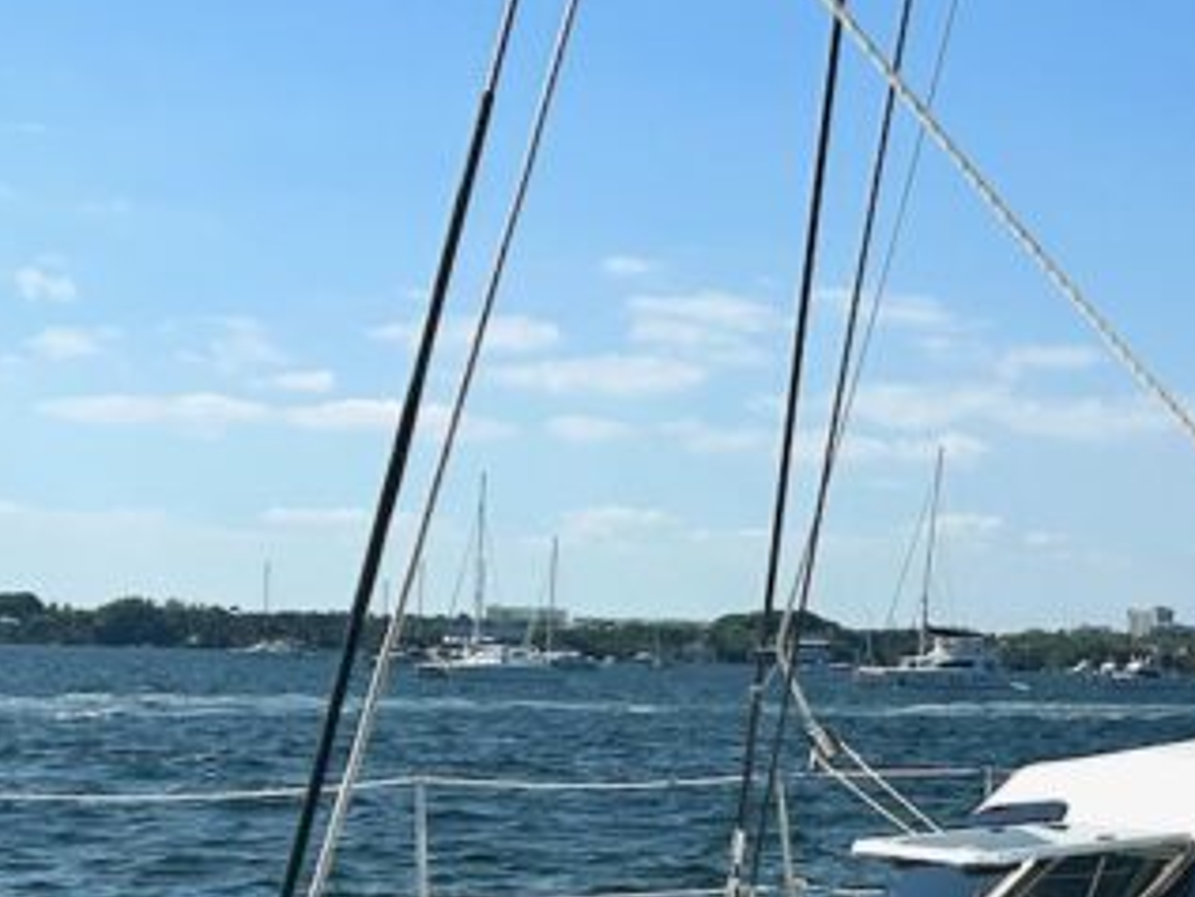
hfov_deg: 22.8
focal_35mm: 84
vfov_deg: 17.0
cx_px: 1010
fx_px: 2901
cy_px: 995
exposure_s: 1/14286
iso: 50
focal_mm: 5.7
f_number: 1.5
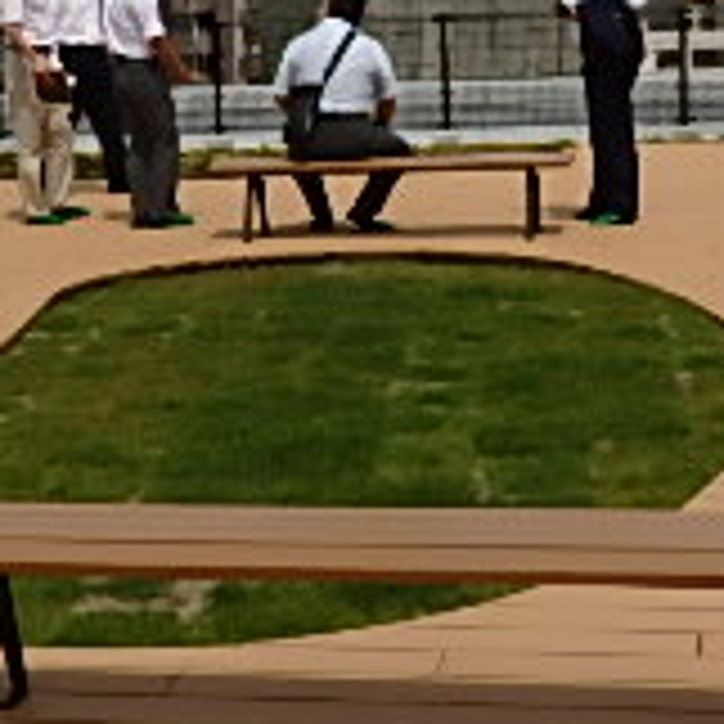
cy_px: 166
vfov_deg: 19.6
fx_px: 2082
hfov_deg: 19.7
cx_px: 324
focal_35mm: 88
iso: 125
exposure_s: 1/400
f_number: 8.7
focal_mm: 4.5
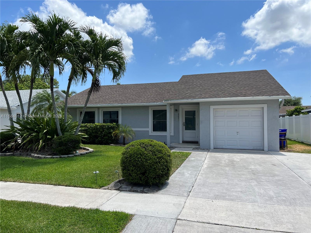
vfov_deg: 53.1
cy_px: 116
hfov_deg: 67.3
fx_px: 234
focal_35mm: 26
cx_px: 156
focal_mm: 5.7
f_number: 1.5
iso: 50
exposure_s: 1/5076
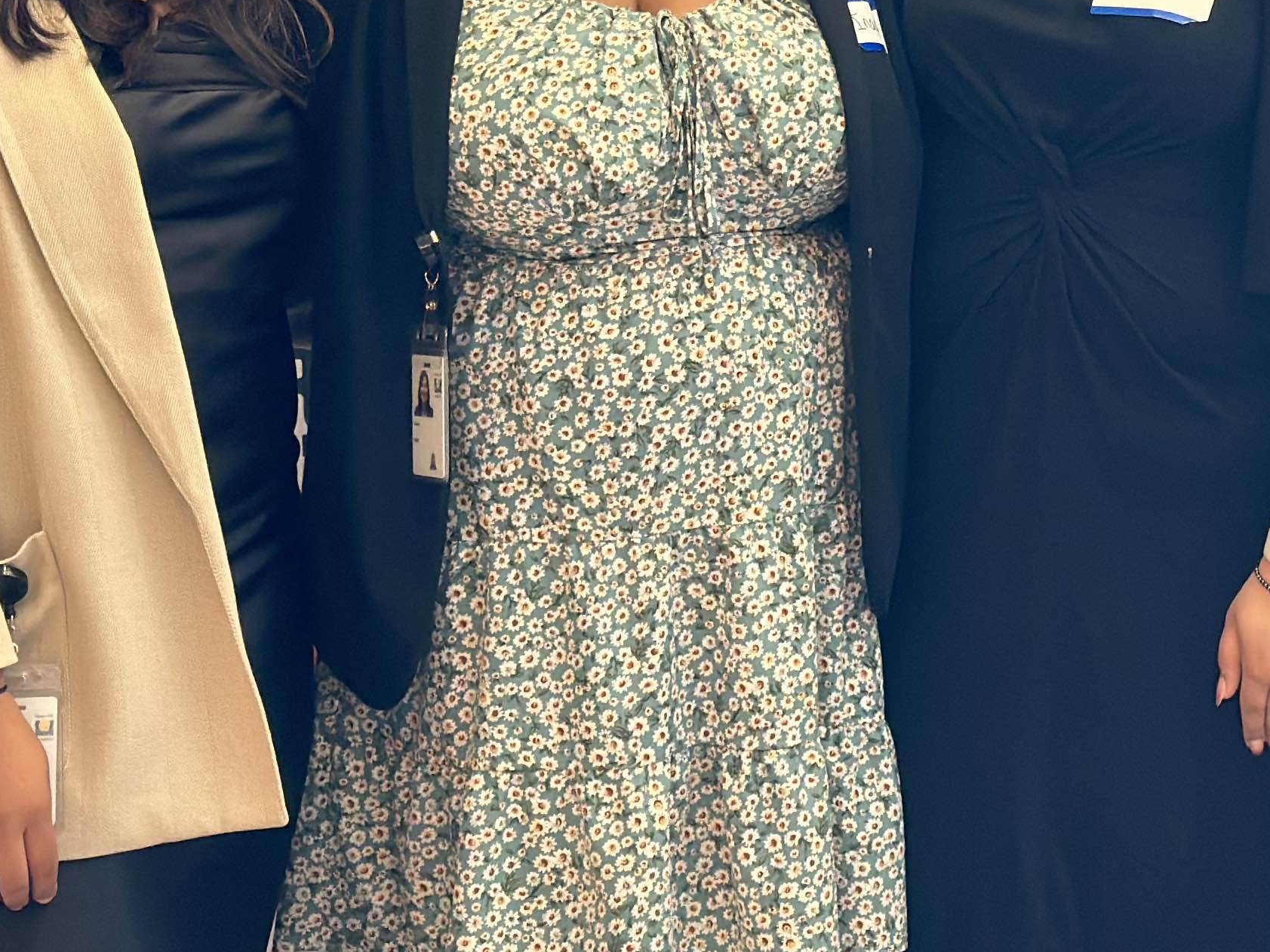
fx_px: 4219
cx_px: 1093
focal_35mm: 115
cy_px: -100
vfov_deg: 12.6
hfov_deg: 16.9
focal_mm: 6.86
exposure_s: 1/121
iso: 125
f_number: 1.78
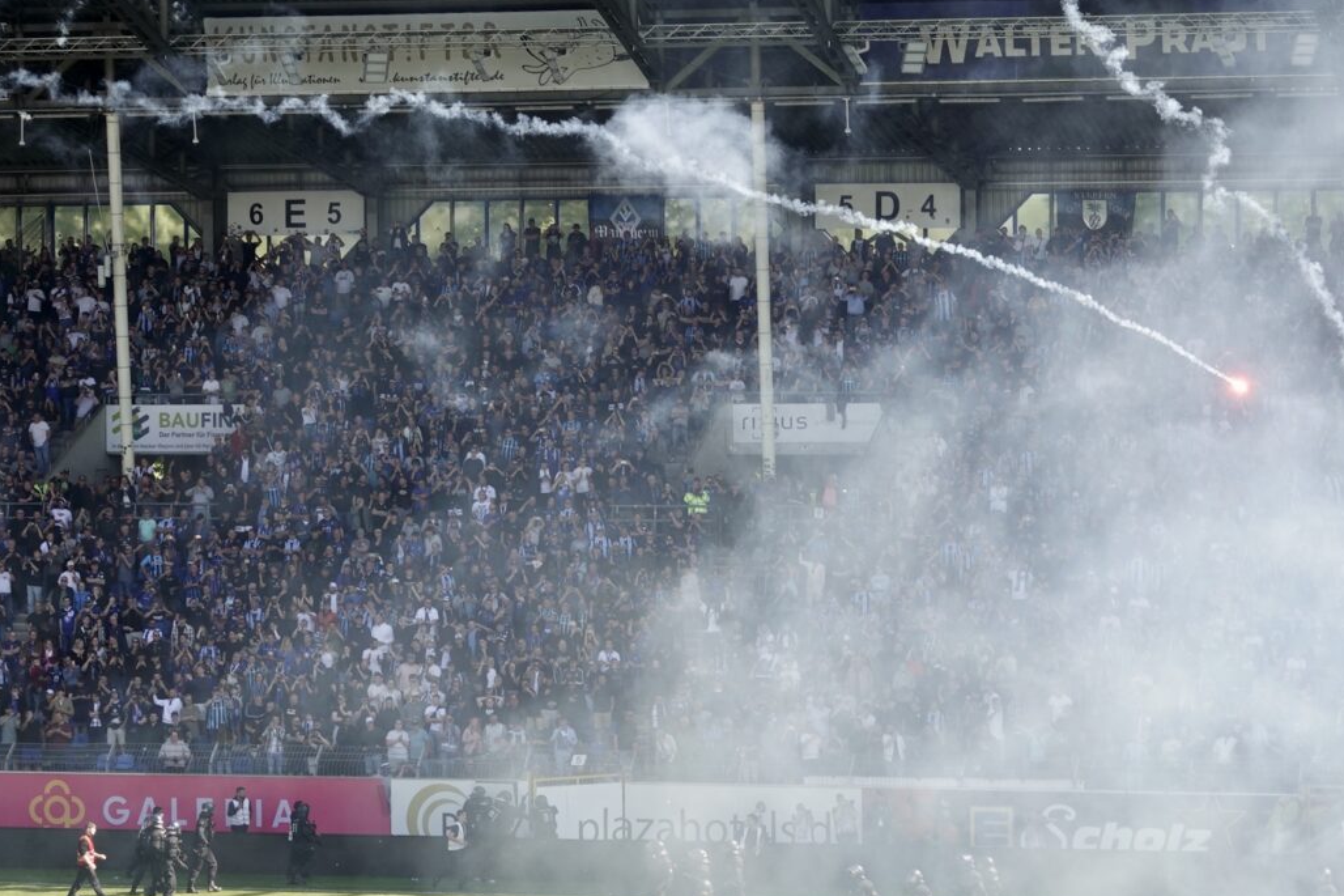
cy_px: 290
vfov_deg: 11.1
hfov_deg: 16.6
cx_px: 933
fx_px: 4591
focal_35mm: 123
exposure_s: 1/400
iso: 100
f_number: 3.5
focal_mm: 28.91
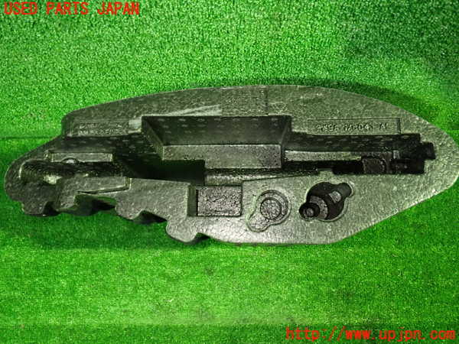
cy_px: 172
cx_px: 230
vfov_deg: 46.8
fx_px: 398
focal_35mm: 30
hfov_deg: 60.0
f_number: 2.3
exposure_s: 1/30
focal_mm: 5.4
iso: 800
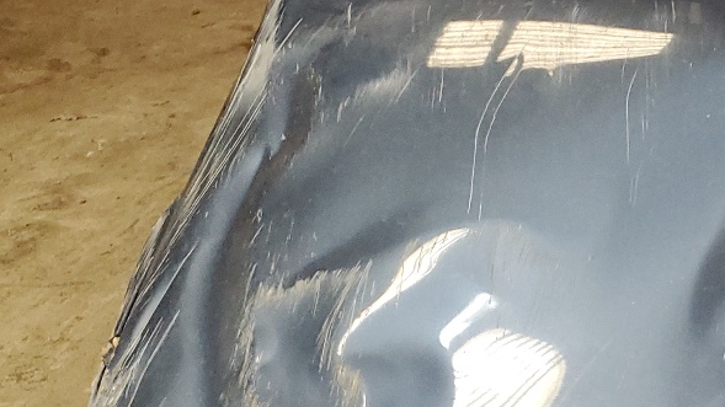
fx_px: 1480
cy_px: 543
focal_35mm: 77
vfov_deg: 14.9
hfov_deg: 24.1
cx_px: 945
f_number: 1.5
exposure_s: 1/60.2
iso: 158
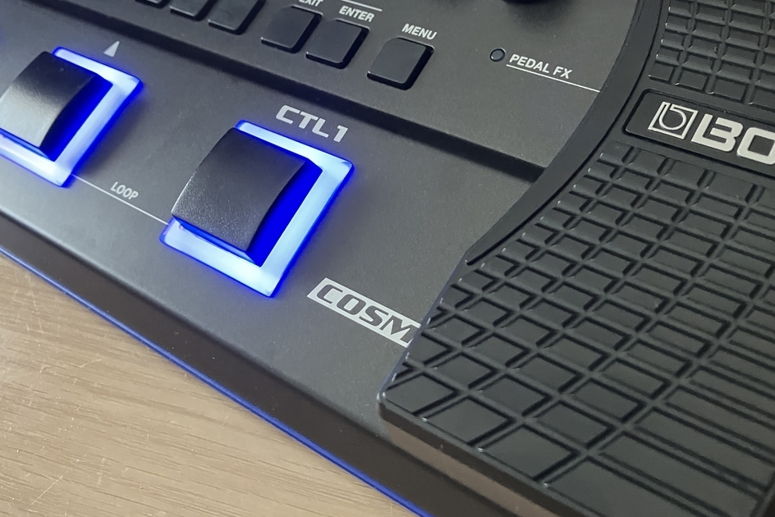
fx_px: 797
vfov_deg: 35.6
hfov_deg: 51.3
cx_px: 484
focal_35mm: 37
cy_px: 173
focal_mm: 3.99
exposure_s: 1/30
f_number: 1.8
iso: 640
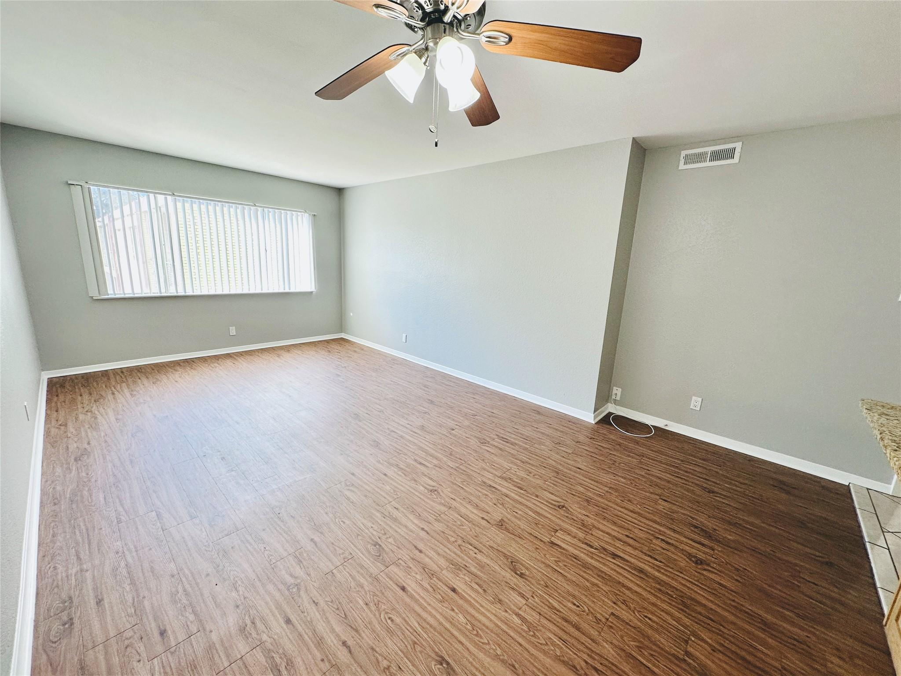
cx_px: 450
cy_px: 338
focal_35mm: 14
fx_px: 364
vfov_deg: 85.7
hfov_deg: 102.1
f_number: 2.2
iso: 100
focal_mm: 2.22
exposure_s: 1/120
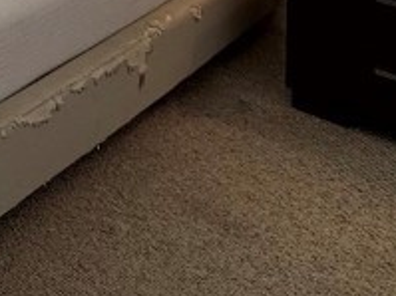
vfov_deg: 16.2
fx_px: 823
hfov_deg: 22.6
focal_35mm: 72
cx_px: -181
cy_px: -282
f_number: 2.2
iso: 80
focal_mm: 2.22
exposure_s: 1/120
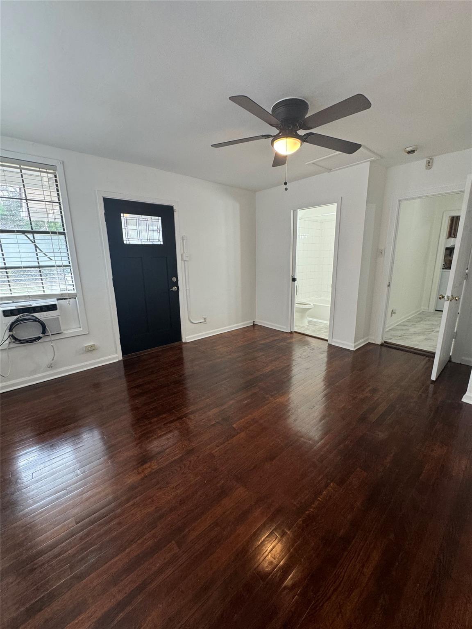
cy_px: 314
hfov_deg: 85.7
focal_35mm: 14
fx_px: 255
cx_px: 236
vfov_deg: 102.1
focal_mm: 2.22
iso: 200
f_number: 2.2
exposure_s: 1/60
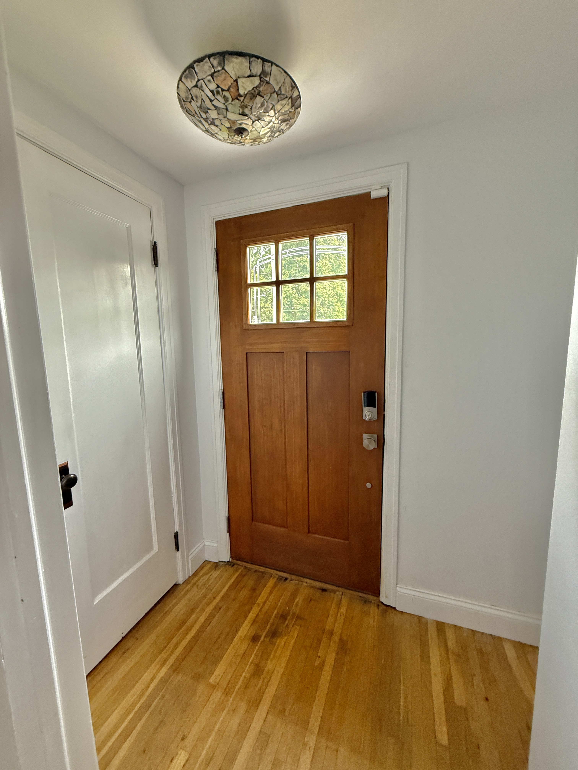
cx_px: 289
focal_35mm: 14
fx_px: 312
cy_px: 385
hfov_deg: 85.7
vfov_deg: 102.1
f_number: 2.2
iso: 320
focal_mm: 2.22
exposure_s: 1/69
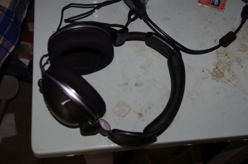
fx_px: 337
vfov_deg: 27.5
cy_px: 82
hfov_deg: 40.4
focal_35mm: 49
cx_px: 124
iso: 400
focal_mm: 32.5
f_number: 5.6
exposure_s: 1/25
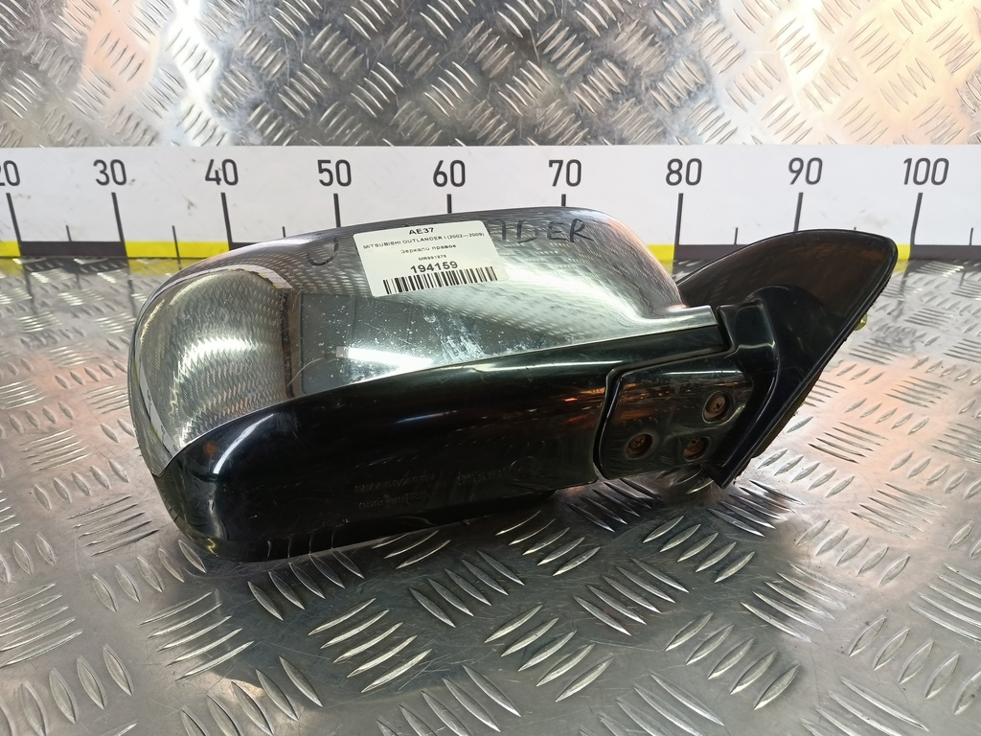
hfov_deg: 73.9
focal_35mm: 23
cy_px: 368
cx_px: 490
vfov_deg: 58.9
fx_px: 652
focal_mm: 4.11
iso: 153
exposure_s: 1/100
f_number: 1.6
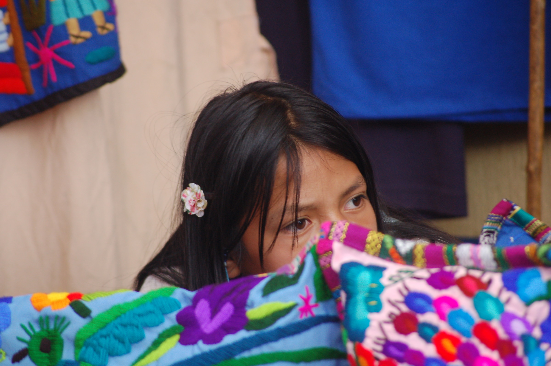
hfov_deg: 6.9
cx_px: 276
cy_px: 183
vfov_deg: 4.6
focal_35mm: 300
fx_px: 4587
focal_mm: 200
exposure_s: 1/125
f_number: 5.6
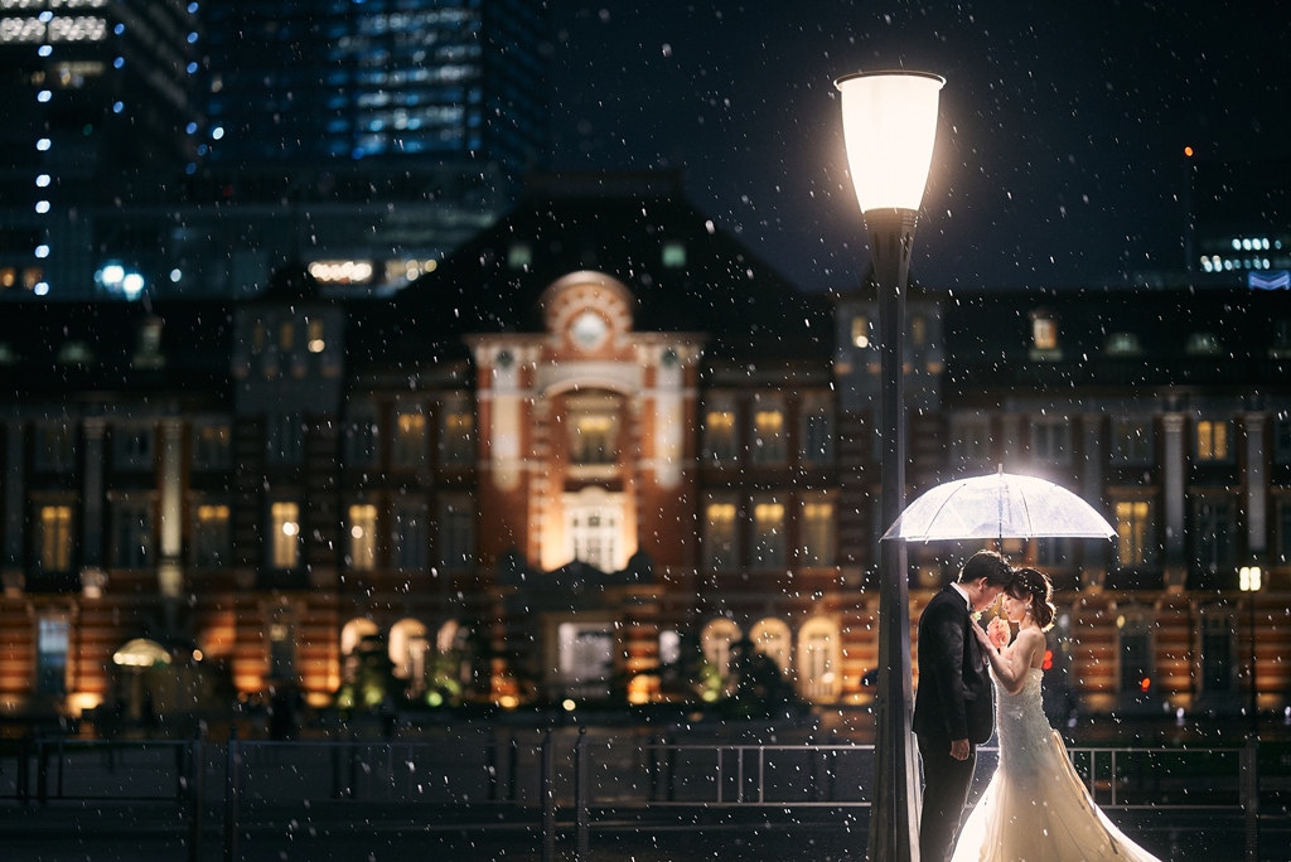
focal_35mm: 85
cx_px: 646
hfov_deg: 23.9
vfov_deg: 16.1
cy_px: 431
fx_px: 3050
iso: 250
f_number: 1.4
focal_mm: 85
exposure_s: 1/80
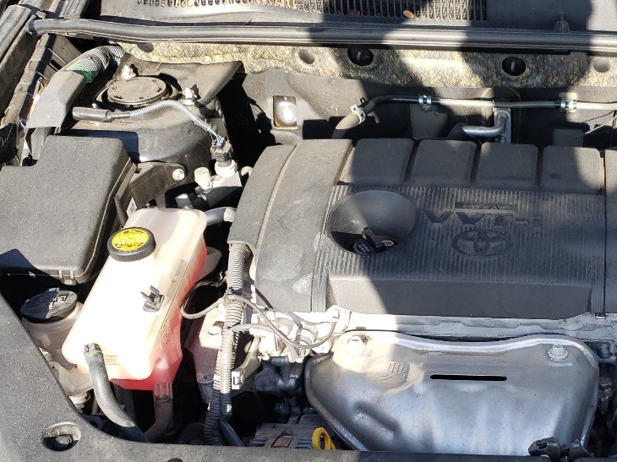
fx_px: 1016
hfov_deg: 31.7
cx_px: 587
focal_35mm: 57
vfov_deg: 25.5
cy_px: 307
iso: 50
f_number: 1.5
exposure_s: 1/556
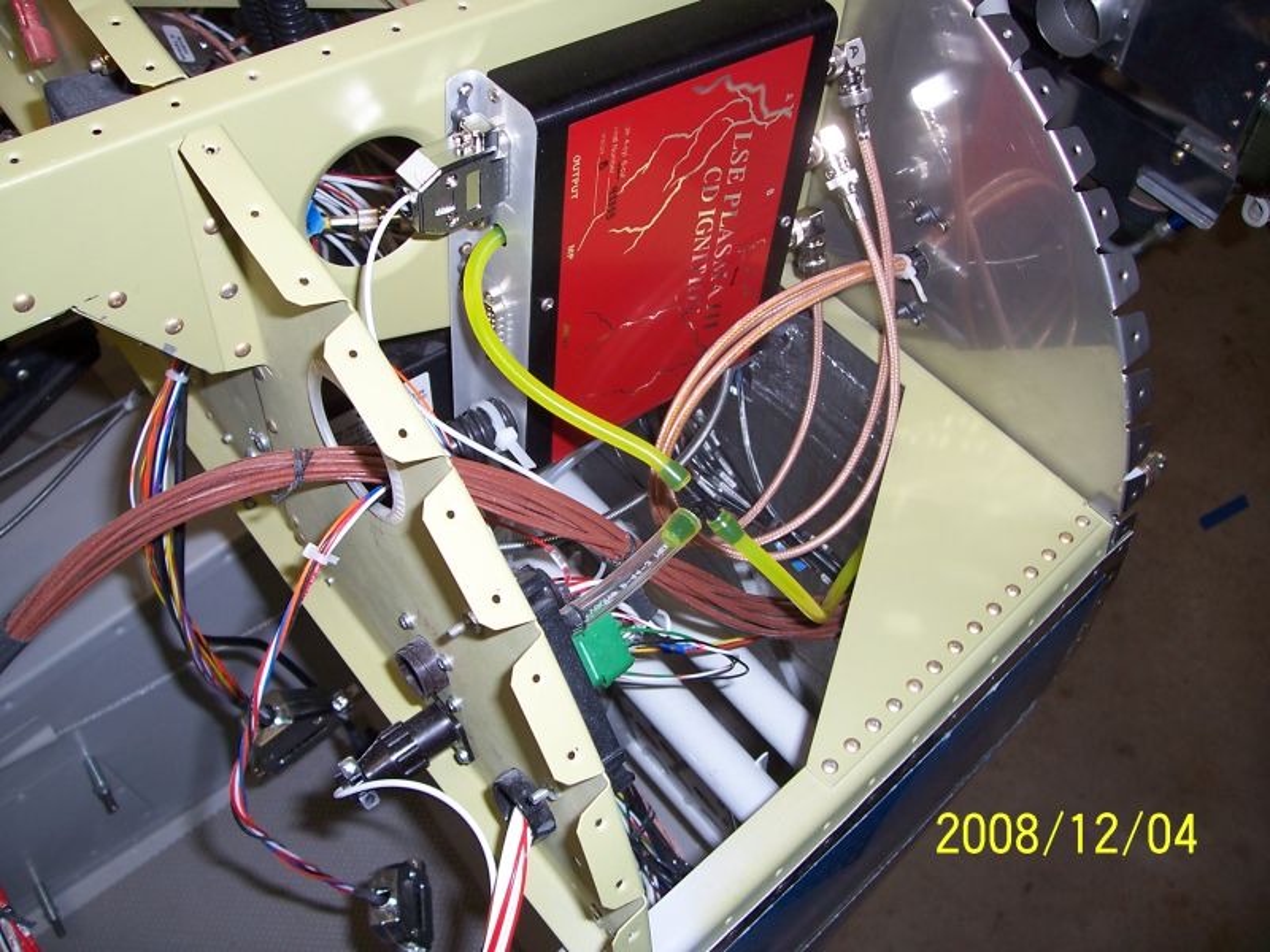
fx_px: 1247
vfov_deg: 41.8
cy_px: 476
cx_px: 635
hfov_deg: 54.0
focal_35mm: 34
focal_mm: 5.6
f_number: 2.7
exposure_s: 1/60
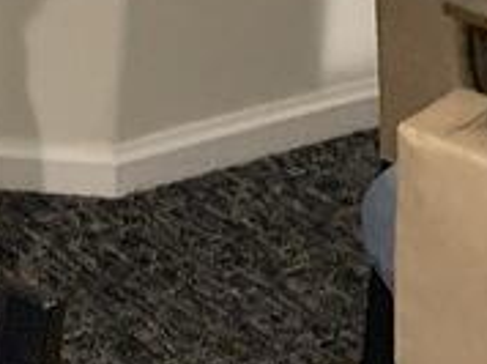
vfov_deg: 11.9
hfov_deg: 13.5
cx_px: -588
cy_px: -224
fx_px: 1644
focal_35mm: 117
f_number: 1.8
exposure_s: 1/40
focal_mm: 4.25
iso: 400
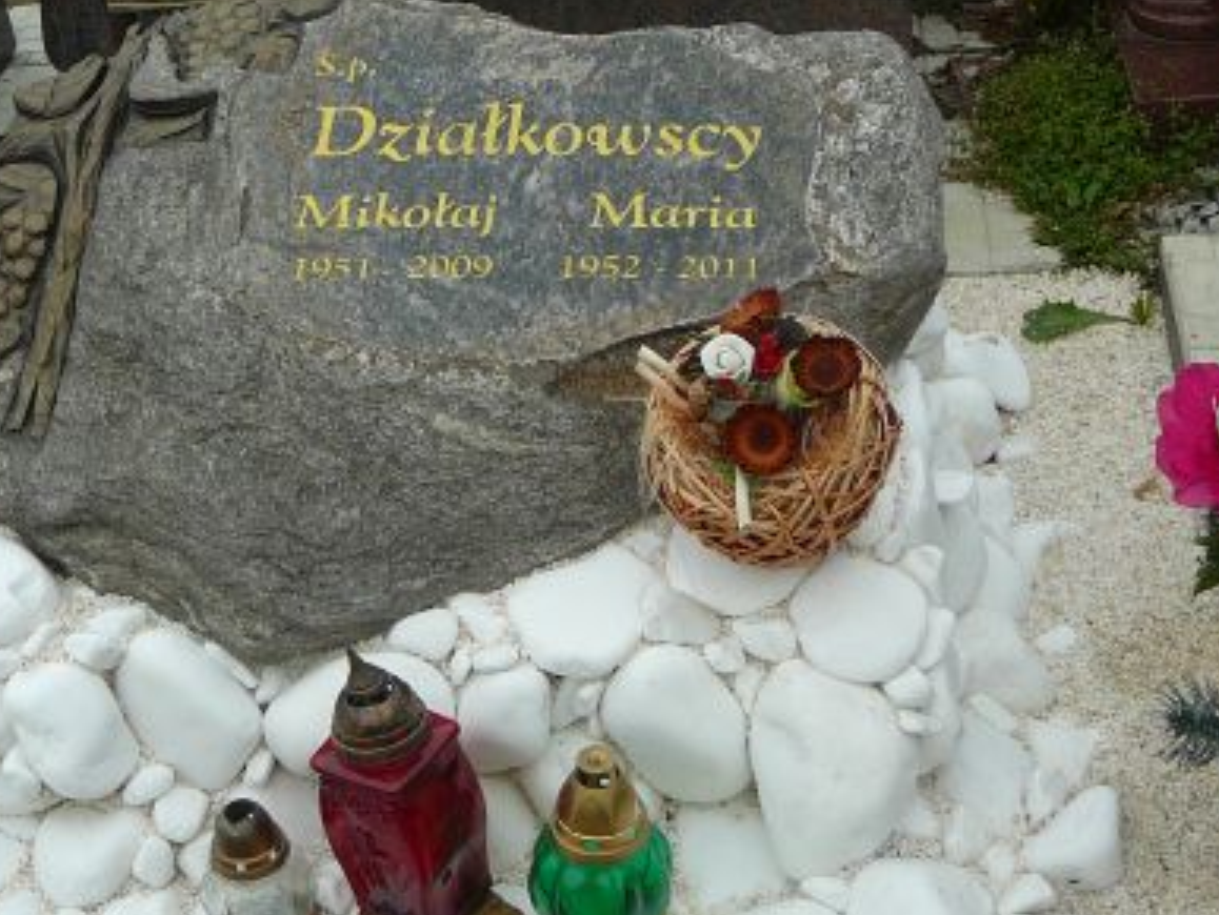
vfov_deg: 25.3
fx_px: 2044
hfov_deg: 33.1
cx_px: 458
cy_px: 486
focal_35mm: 58
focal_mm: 5.2
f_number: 2.8
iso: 80
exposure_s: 1/125
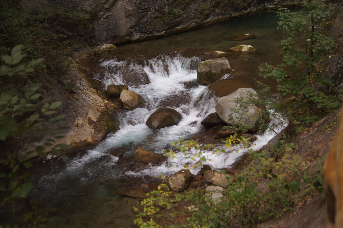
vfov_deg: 29.8
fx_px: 428
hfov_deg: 43.7
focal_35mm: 45
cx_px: 172
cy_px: 114
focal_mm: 30
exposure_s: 1/60
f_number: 4.5
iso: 100
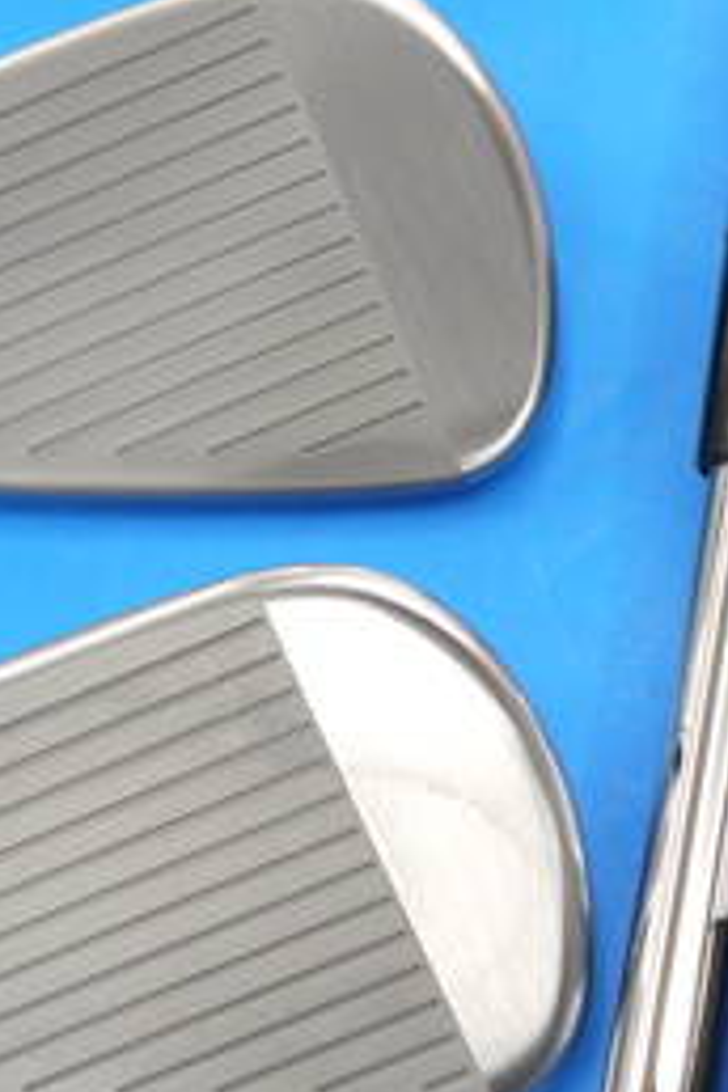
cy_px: 258
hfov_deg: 11.0
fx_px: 3761
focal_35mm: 124
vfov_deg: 16.4
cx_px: 732
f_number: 4.5
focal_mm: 24
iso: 250
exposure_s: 1/60
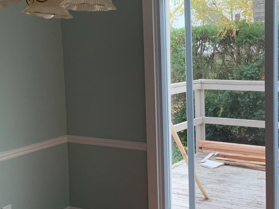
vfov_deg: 27.5
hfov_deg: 35.6
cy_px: 84
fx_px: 427
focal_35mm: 53
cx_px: 197
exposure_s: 1/120
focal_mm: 4.25
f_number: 1.8
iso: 100
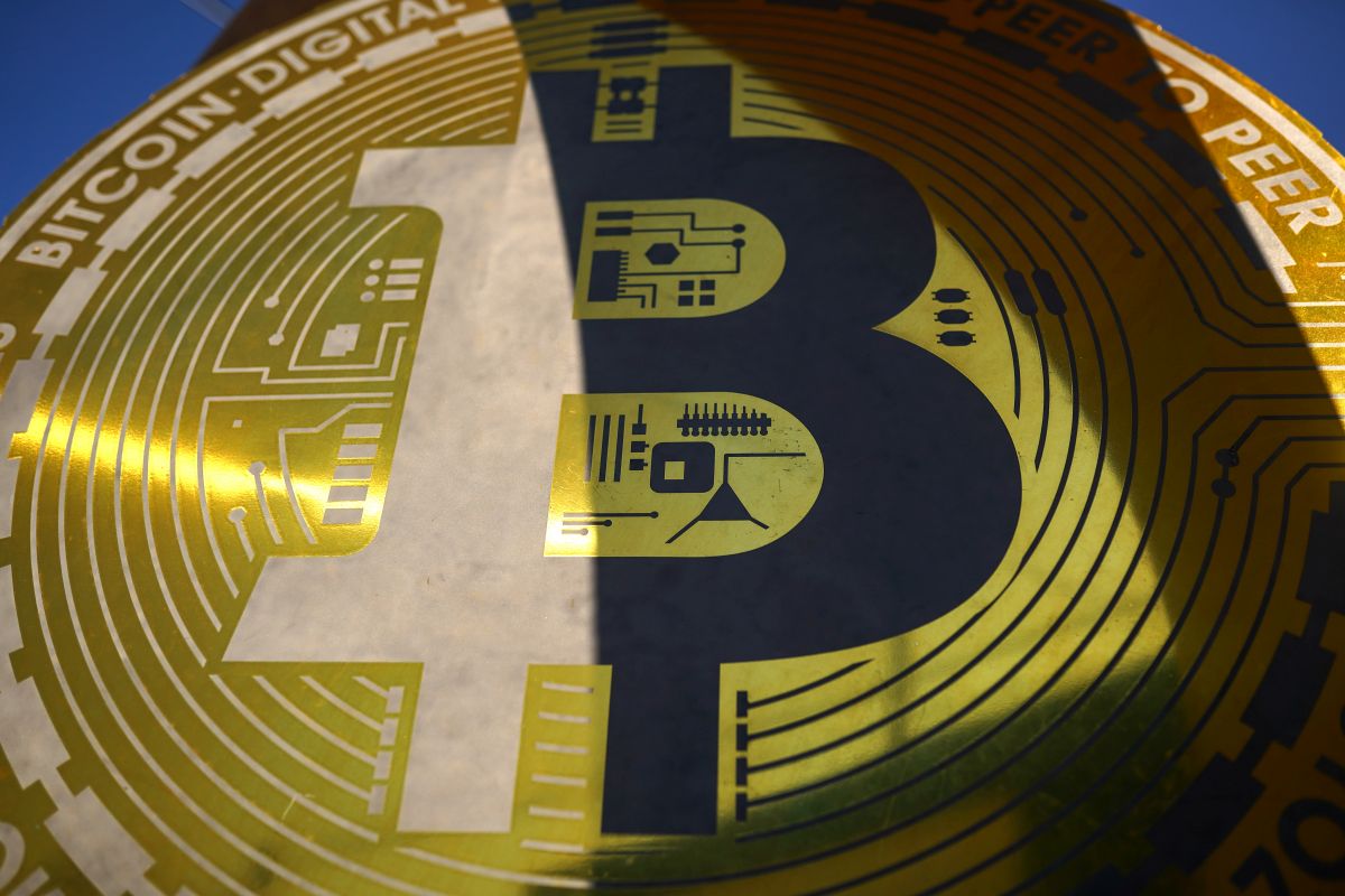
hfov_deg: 54.4
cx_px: 672
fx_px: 1308
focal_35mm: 35
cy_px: 448
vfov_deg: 37.9
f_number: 2
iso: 100
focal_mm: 35
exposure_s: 1/6400
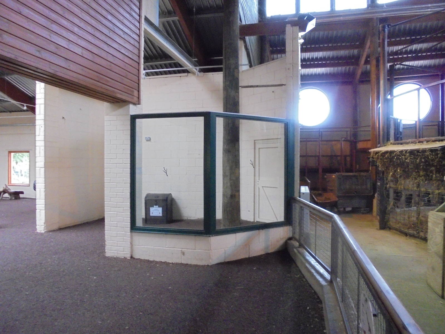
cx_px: 222
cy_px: 167
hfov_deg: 67.3
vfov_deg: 53.1
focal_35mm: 26
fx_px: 334
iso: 640
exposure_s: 1/20
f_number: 3.5
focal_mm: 4.6
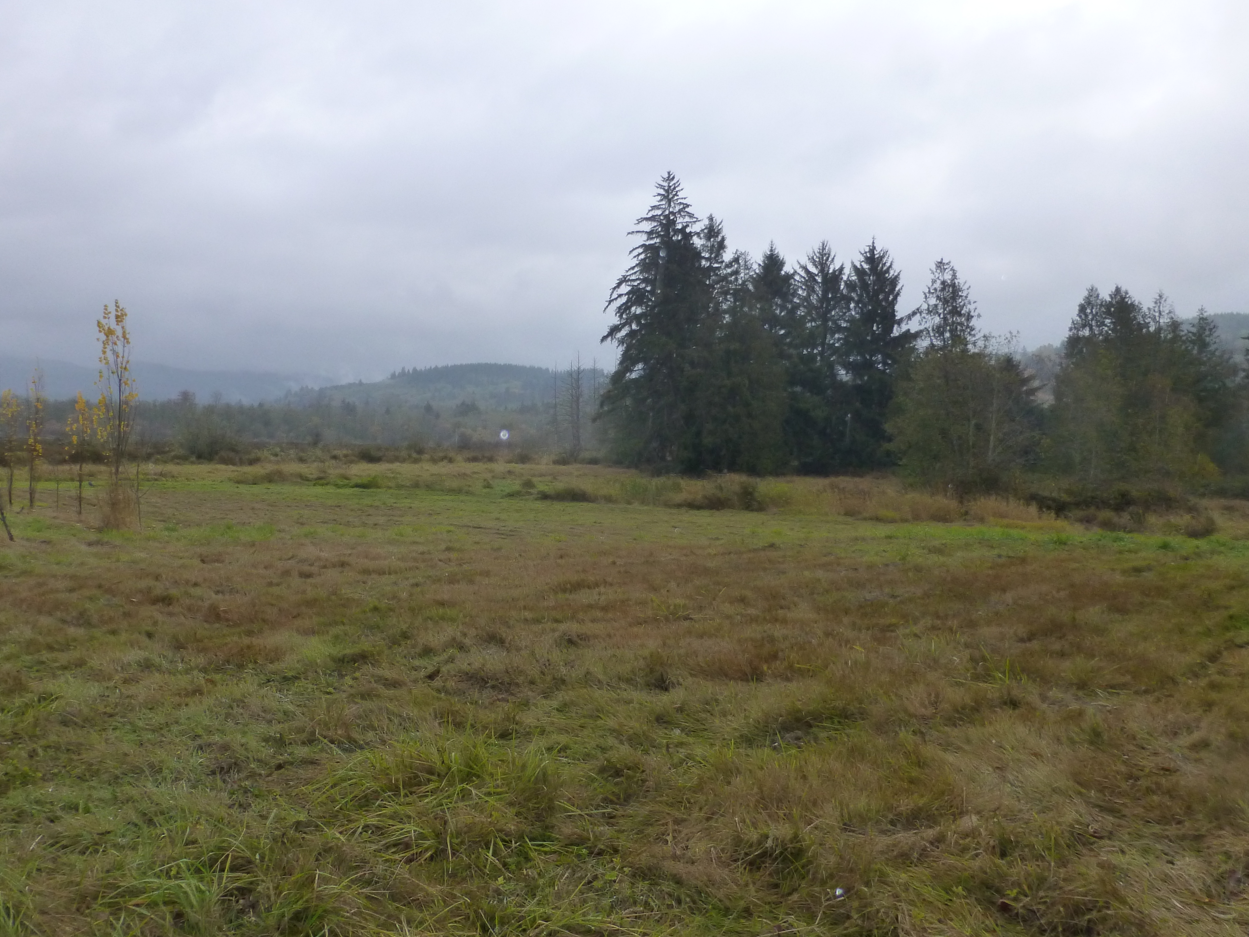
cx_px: 559
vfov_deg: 49.6
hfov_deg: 63.3
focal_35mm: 28
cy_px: 408
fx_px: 1010
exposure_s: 1/250
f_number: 3.3
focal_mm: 4.3
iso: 250
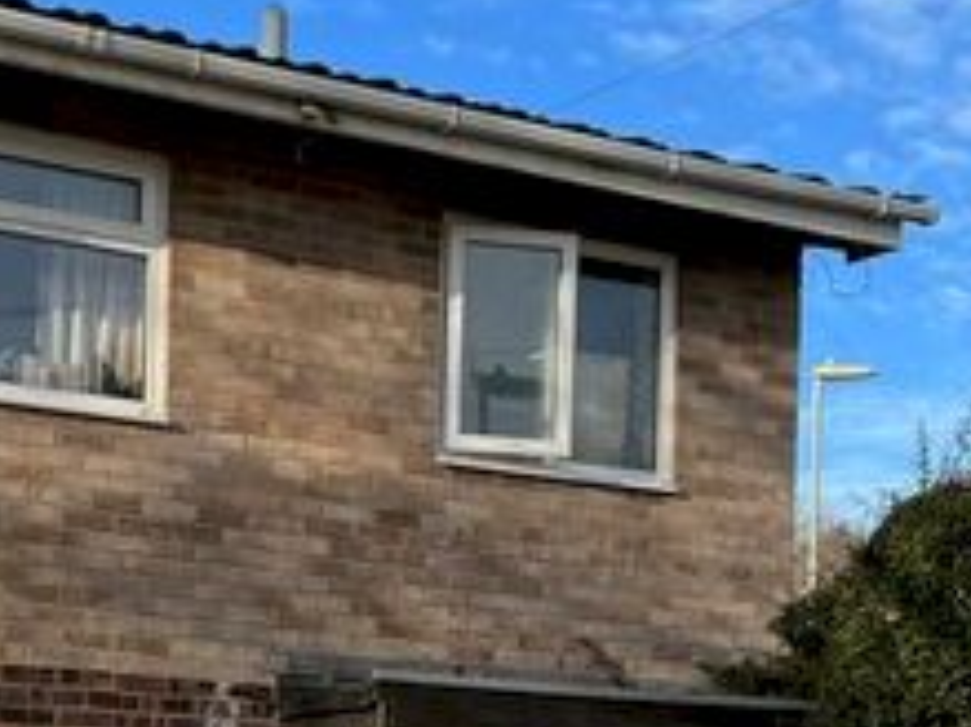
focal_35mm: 83
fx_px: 2327
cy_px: 818
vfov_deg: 17.1
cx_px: 470
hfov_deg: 23.6
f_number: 1.5
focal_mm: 5.7
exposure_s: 1/1808
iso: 50
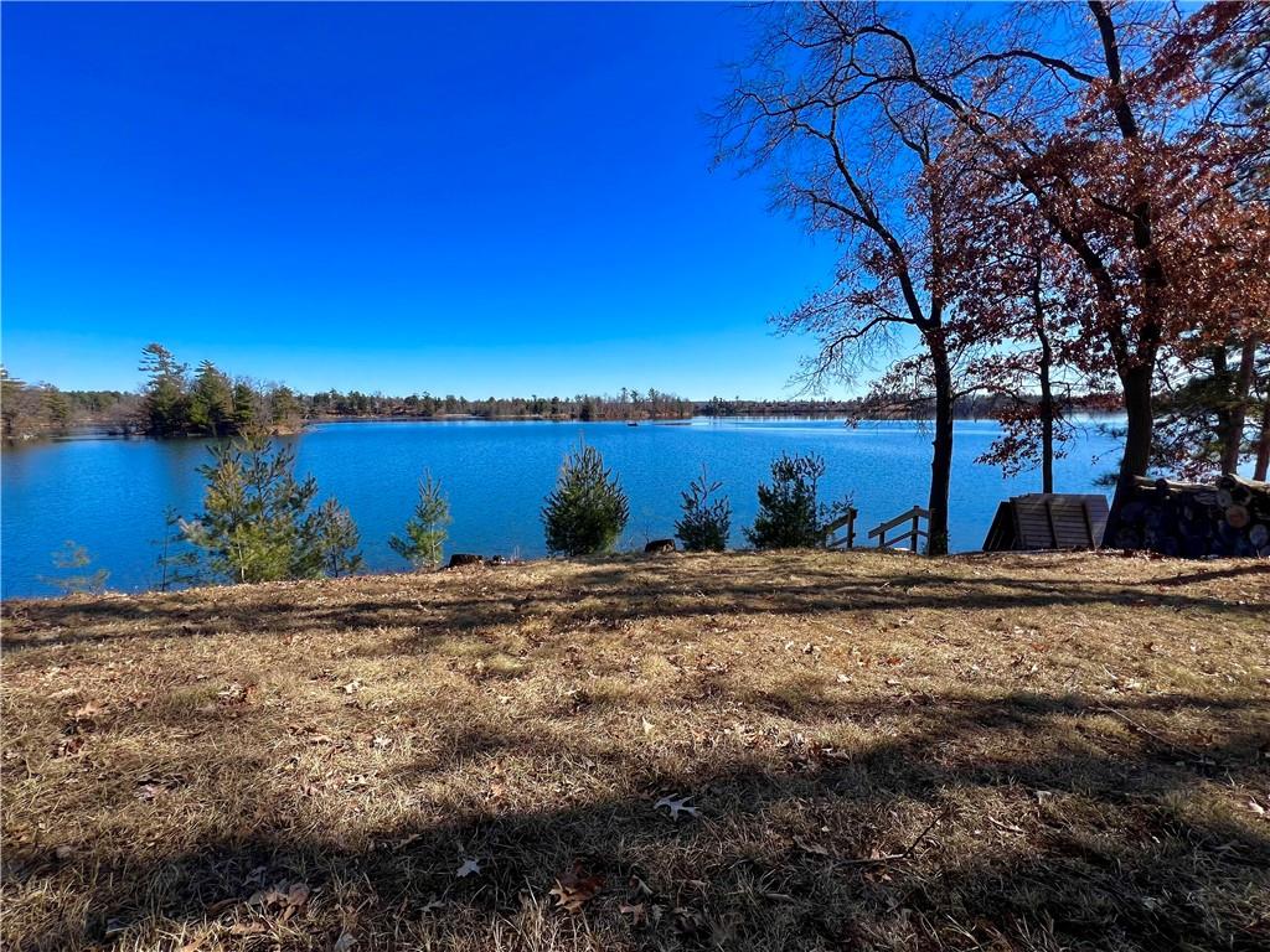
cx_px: 635
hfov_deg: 106.2
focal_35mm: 13
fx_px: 477
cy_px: 476
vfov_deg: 89.9
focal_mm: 1.57
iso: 32
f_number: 1.8
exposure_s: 1/1488
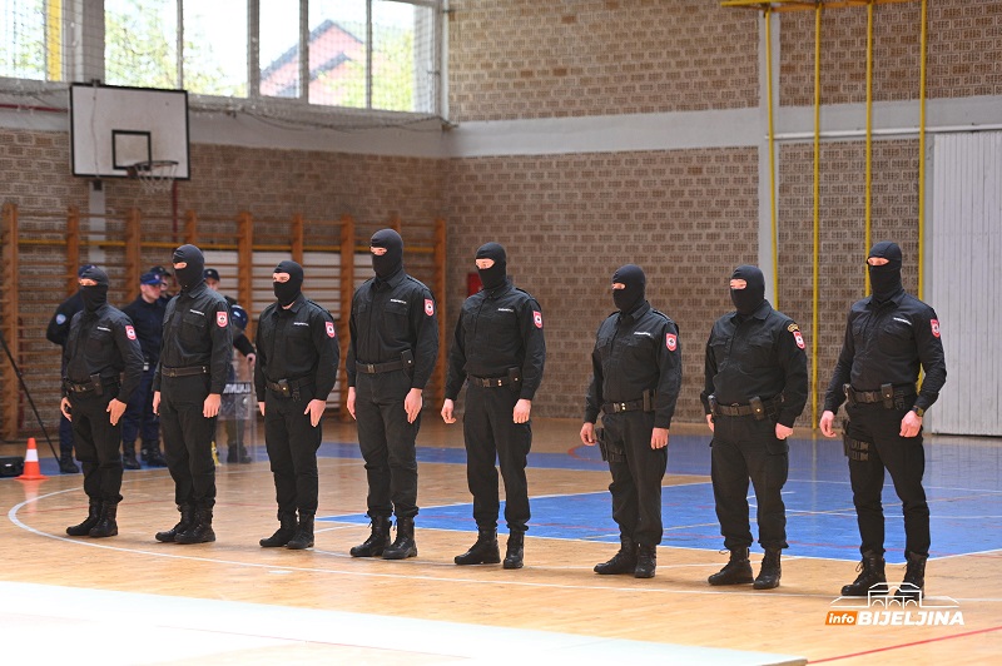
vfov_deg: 13.4
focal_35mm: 102
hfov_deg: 20.0
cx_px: 501
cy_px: 333
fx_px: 2837
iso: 1250
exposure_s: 1/640
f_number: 2.8
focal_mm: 102
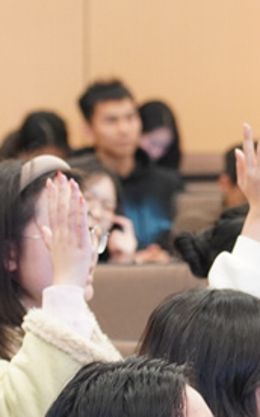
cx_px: 323
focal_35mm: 358
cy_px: 253
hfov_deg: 3.7
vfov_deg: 5.9
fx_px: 4063
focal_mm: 75
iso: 1250
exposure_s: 1/60
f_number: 3.5
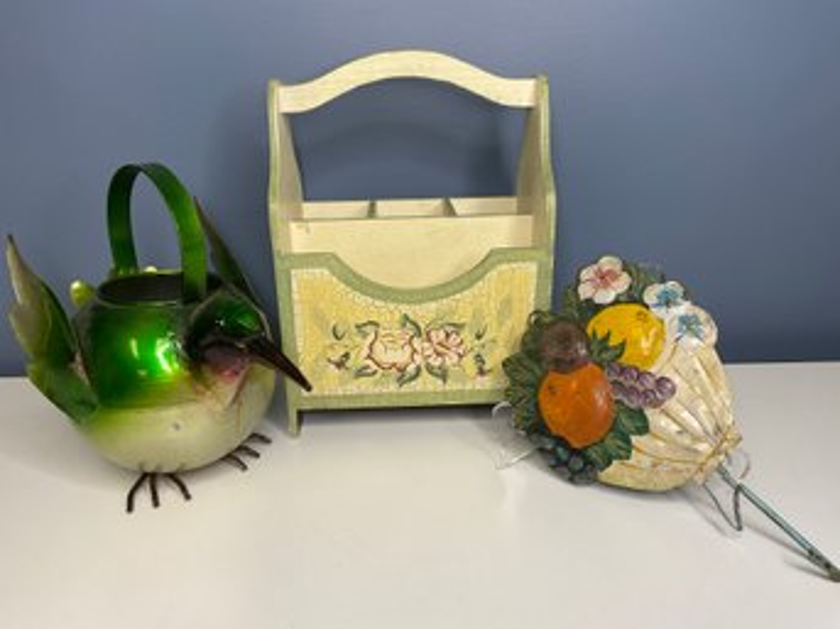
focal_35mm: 29
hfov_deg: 61.7
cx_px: 420
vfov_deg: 48.2
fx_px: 703
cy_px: 314
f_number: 1.8
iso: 25
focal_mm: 3
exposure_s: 1/120
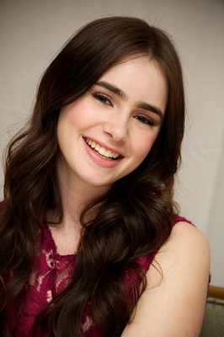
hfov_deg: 6.9
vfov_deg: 10.3
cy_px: 168
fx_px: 1870
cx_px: 112
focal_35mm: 200
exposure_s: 1/60
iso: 400
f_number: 5.6
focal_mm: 200
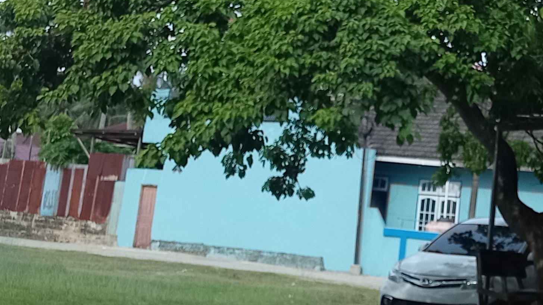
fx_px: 1238
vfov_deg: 13.8
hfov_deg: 24.1
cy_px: -29
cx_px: 484
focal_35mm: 86
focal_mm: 3.74
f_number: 2.25
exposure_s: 1/469
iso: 106
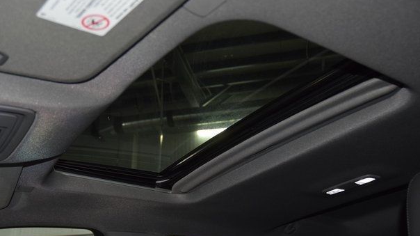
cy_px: 124
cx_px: 211
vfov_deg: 29.6
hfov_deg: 50.5
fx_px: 445
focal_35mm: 40
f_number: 3.8
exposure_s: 1/125
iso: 1800
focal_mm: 24
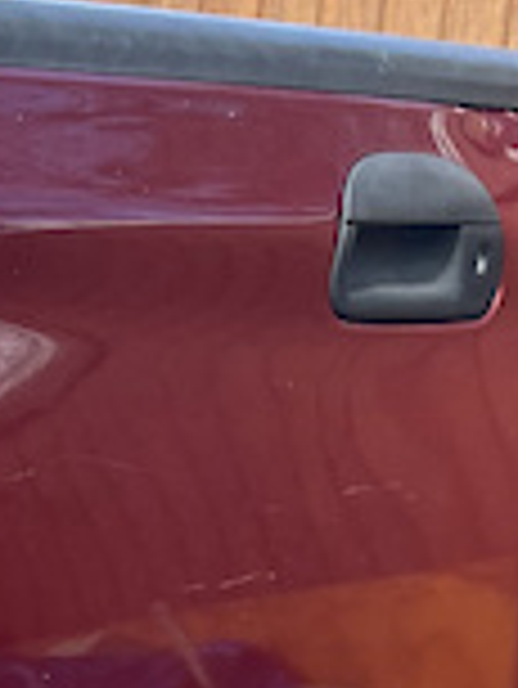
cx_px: -482
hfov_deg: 10.2
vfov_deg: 11.8
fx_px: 2710
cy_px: 1641
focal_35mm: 136
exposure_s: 1/496
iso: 32
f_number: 1.6
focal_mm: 4.2
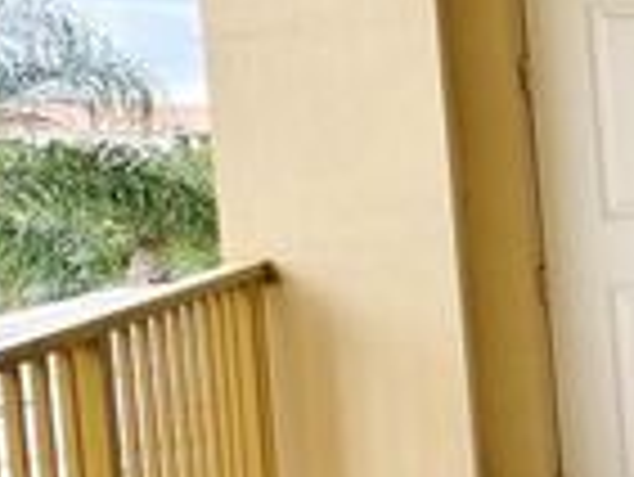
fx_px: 1283
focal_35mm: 70
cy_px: 198
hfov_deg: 16.1
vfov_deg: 21.0
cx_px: 1446
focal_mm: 2.22
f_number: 2.2
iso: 40
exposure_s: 1/185
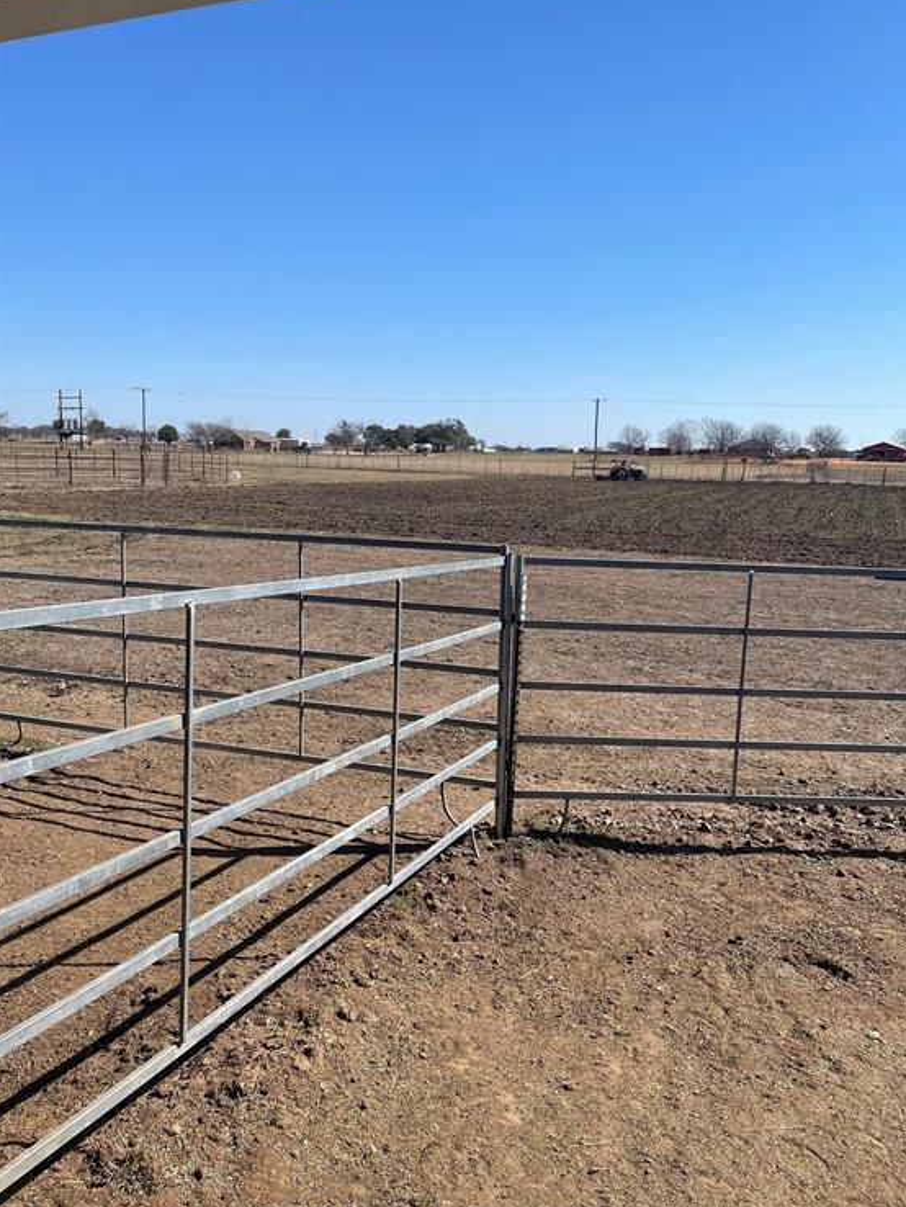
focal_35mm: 26
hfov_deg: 53.1
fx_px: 907
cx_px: 466
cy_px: 586
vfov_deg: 67.3
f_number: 1.6
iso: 32
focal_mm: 5.1
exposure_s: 1/3922
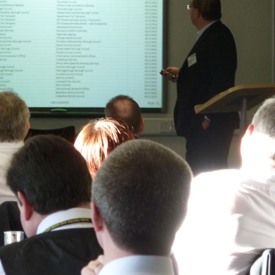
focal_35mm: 261
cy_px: 115
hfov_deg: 6.7
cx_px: 185
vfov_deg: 6.7
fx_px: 2346
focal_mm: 27.8
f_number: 4.5
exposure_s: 1/40
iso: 400
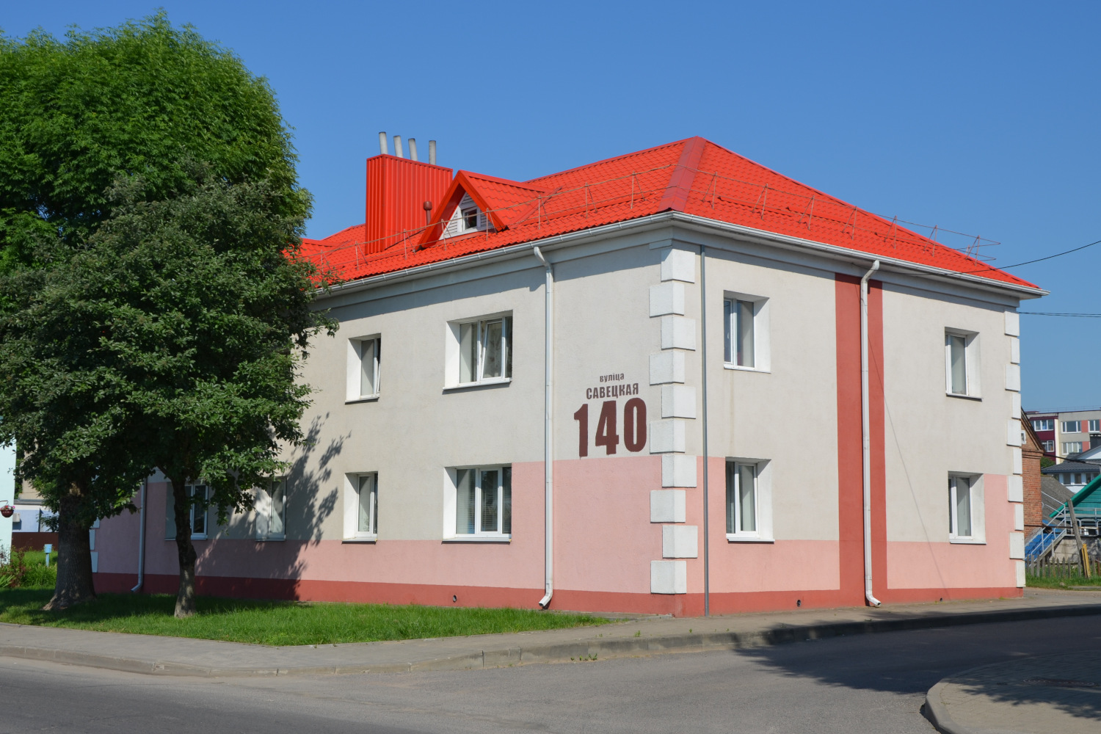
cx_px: 550
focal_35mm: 45
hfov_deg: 43.6
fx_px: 1376
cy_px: 367
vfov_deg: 29.9
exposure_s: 1/320
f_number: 9
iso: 100
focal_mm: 30
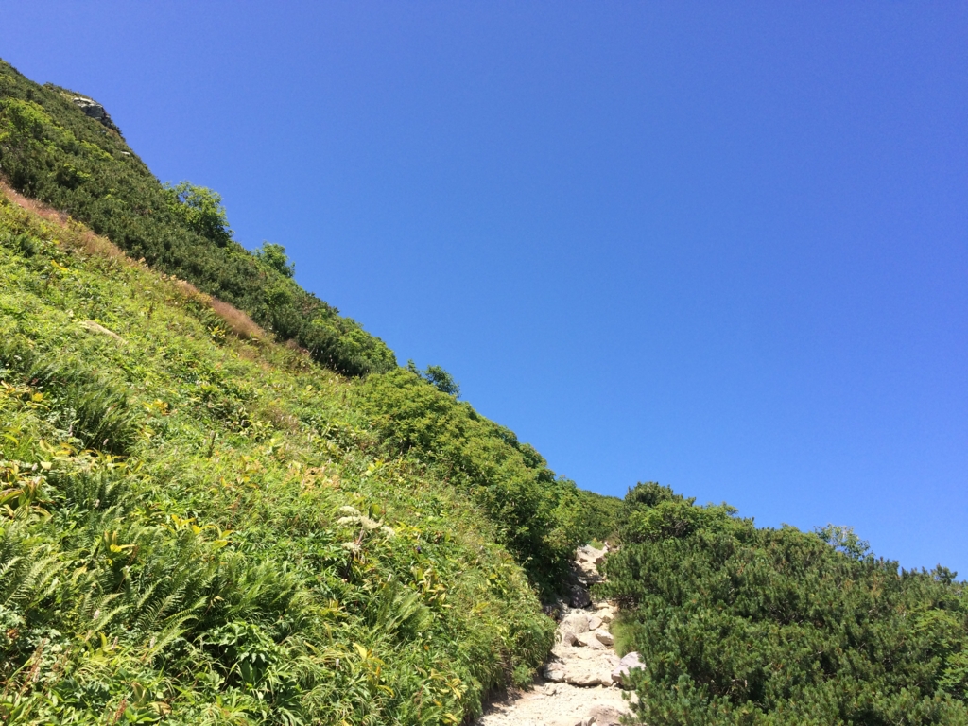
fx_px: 811
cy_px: 363
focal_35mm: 29
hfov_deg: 61.7
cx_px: 484
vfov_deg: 48.2
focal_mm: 4.15
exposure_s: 1/1208
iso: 32
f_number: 2.2
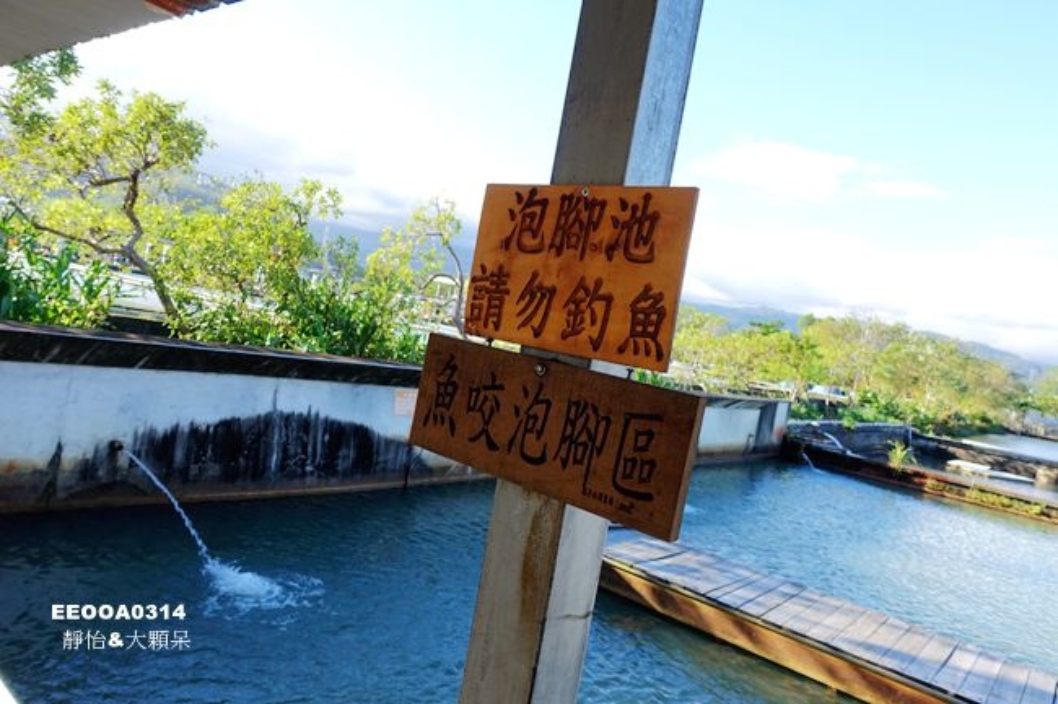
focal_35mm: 24
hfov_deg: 73.8
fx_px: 705
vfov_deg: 53.1
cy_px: 352
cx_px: 529
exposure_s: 1/200
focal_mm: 8.8
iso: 125
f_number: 4
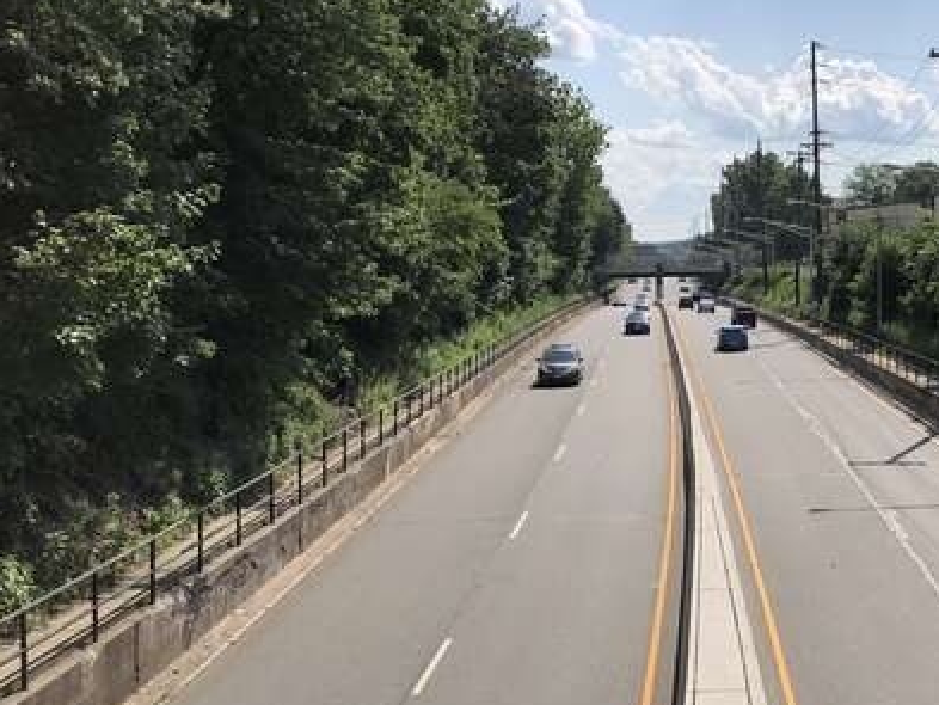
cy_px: 349
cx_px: 724
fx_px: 1547
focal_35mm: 57
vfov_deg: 25.7
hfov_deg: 33.0
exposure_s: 1/3472
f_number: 1.8
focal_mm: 4
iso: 25
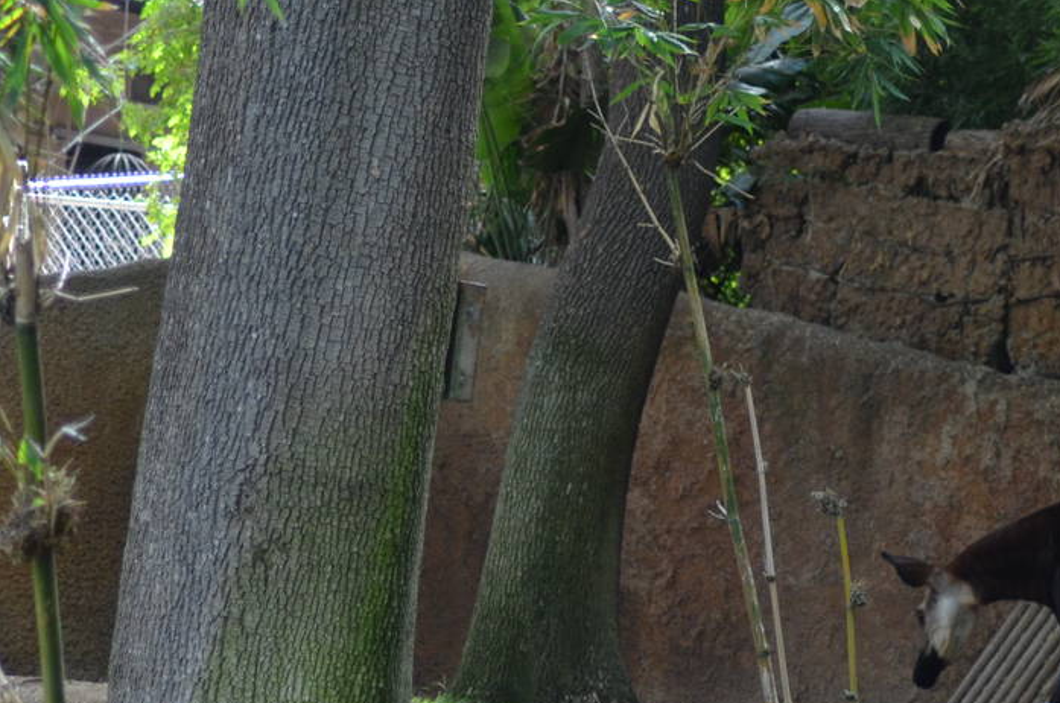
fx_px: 7083
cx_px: 412
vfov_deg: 5.7
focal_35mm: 241
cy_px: 607
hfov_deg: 8.6
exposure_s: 1/250
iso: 640
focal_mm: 70
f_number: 4
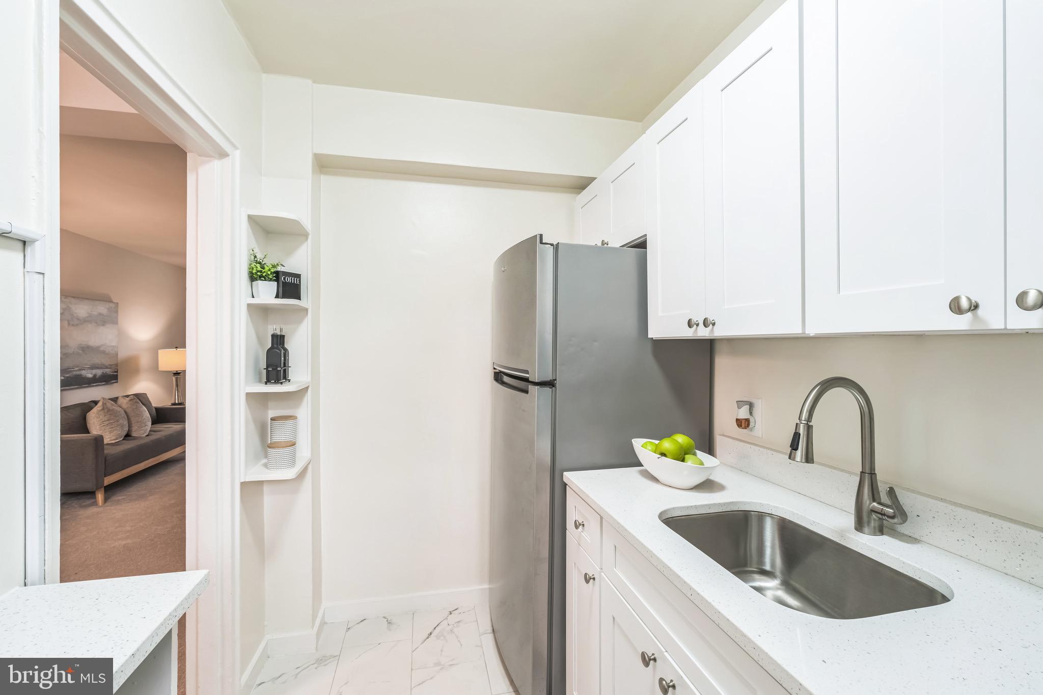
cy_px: 348
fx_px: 435
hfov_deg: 100.4
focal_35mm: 15
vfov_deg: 77.3
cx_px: 522
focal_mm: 10
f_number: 8
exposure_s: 1/2.5
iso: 125
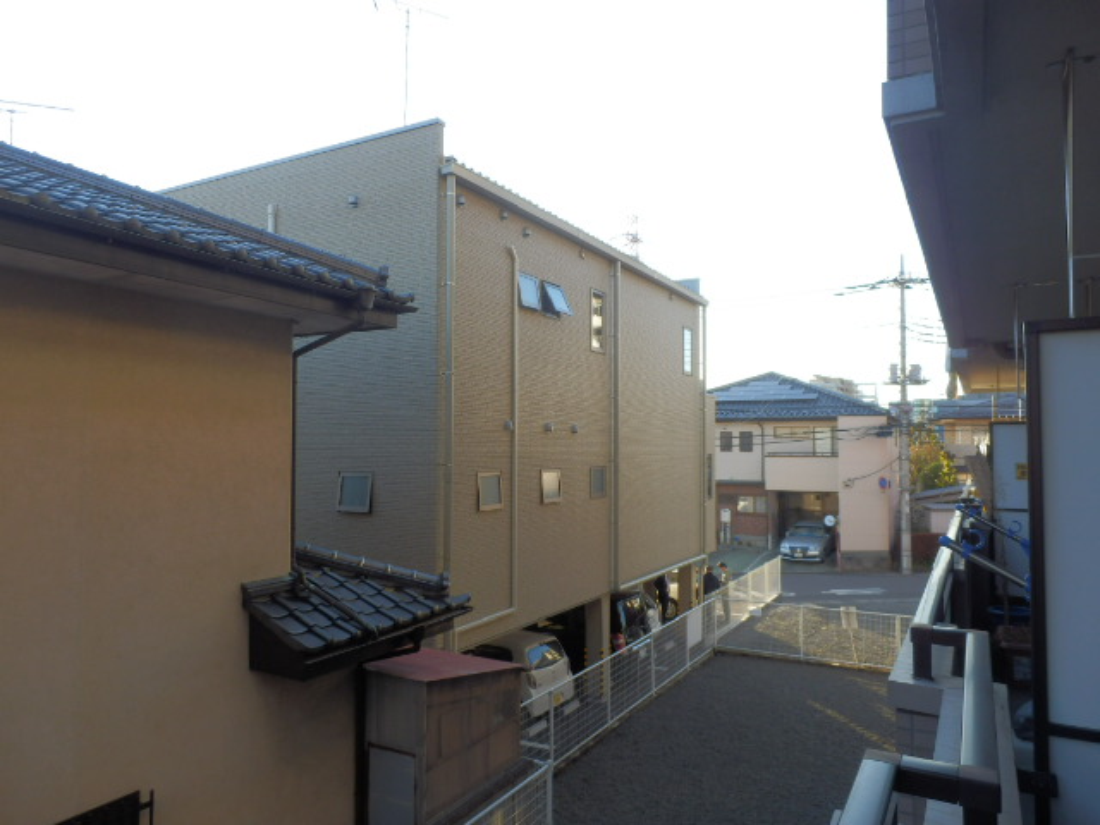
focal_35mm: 24
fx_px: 763
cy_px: 412
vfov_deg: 56.8
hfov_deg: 71.6
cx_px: 550
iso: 80
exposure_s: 1/200
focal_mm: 4.2
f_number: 3
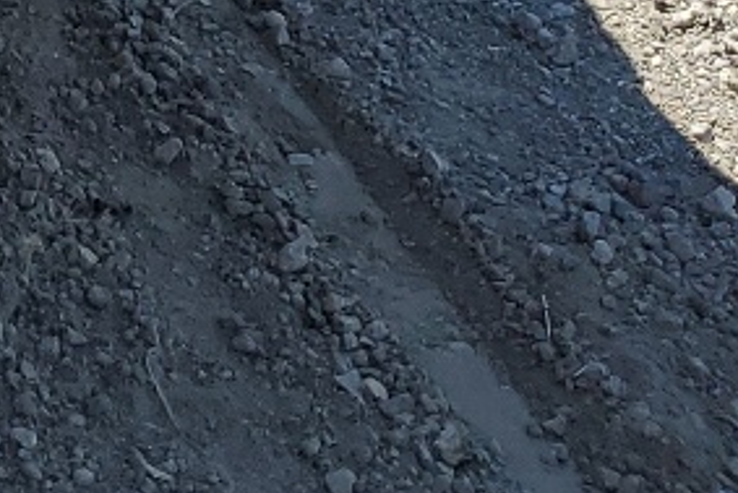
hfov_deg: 12.2
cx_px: -628
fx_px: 3138
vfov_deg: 7.9
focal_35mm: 153
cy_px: -942
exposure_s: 1/2500
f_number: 1.5
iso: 50
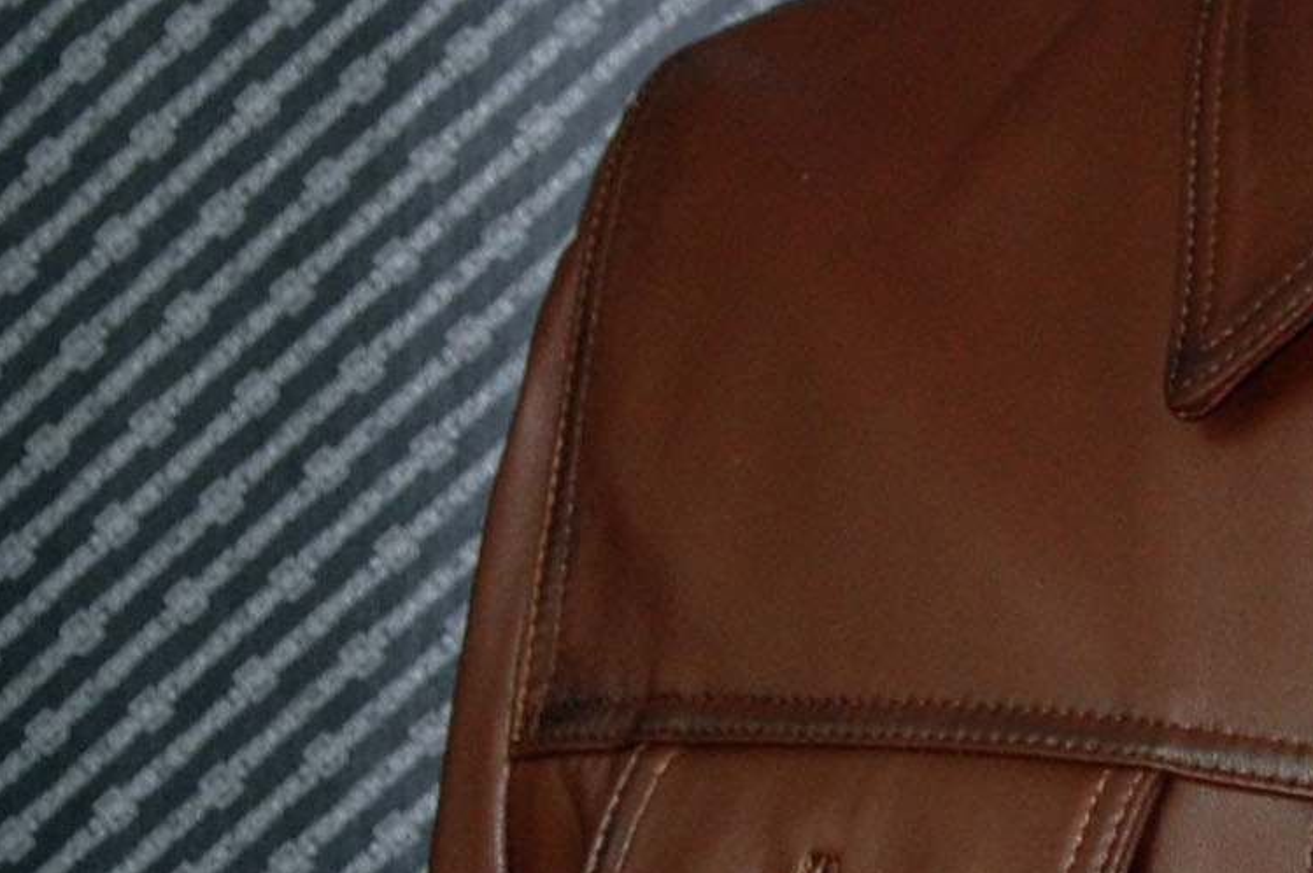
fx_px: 9875
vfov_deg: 5.1
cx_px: 1618
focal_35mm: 271
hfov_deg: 7.5
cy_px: 95
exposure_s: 1/60
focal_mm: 45
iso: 400
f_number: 5.3
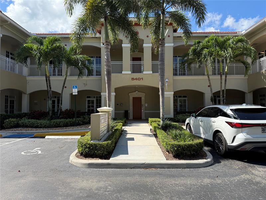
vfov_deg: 56.8
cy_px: 100
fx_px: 184
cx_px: 133
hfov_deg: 71.6
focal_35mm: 24
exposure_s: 1/2611
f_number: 1.78
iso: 100
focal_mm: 6.76
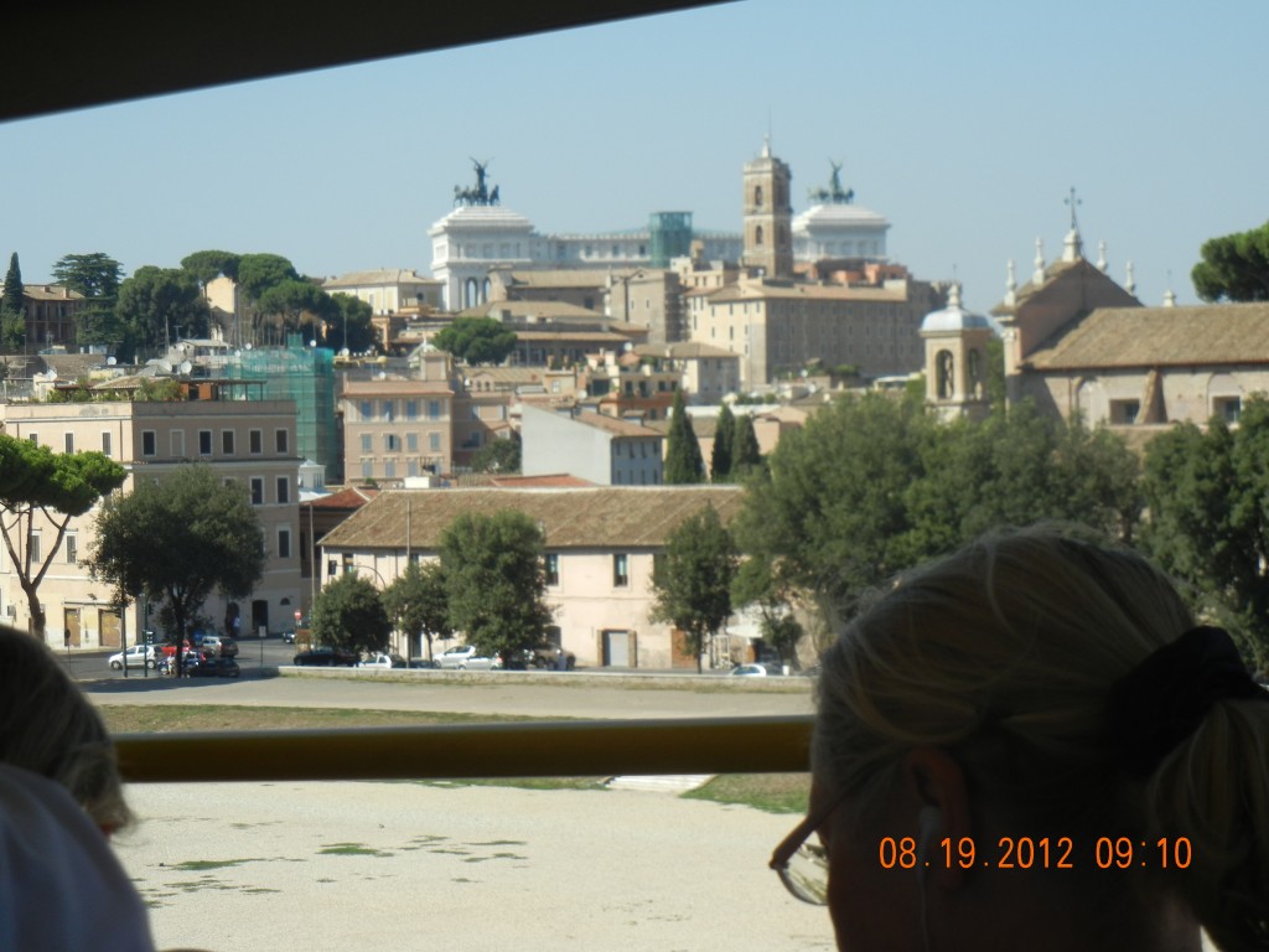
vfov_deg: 14.5
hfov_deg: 19.3
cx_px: 634
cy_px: 476
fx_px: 3739
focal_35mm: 102
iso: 160
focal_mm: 18.3
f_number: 4.5
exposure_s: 1/765
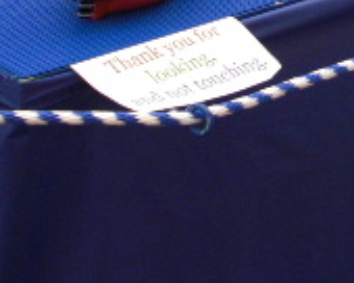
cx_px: 366
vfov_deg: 11.1
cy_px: -169
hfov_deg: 14.3
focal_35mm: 132
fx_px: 1383
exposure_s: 1/10
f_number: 2.8
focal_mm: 6.3
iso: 200
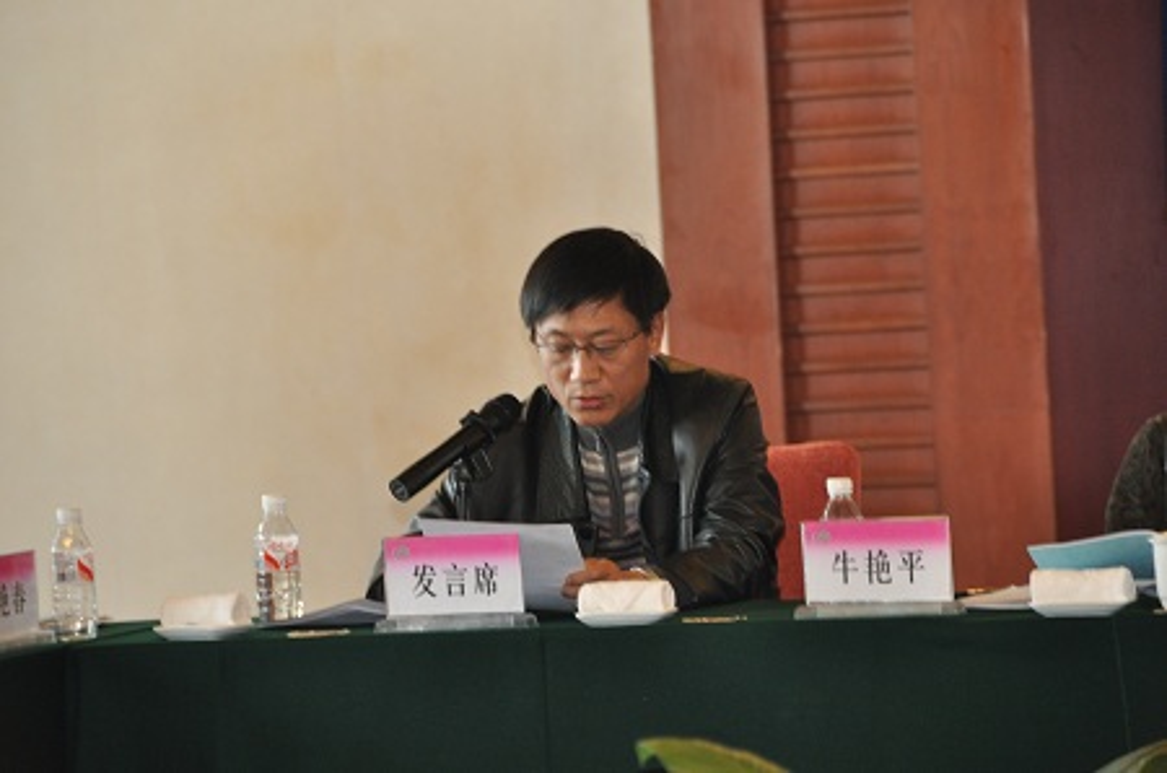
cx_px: 584
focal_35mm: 300
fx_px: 9704
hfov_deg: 6.9
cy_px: 386
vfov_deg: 4.6
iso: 800
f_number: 5.6
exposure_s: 1/60
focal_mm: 200
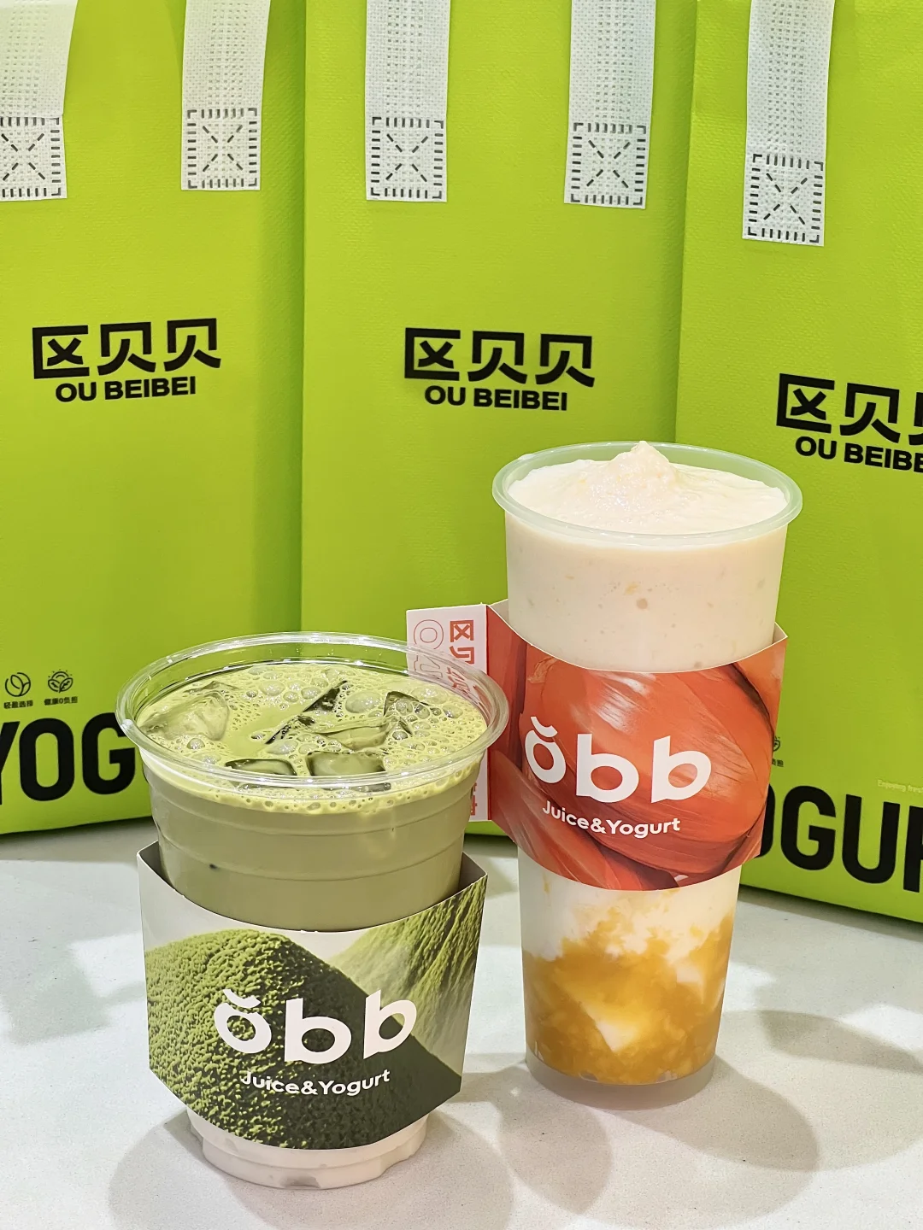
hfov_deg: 19.1
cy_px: 615
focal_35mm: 77
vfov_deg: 25.3
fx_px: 2738
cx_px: 462
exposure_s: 1/100
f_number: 2.8
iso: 200
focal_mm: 9
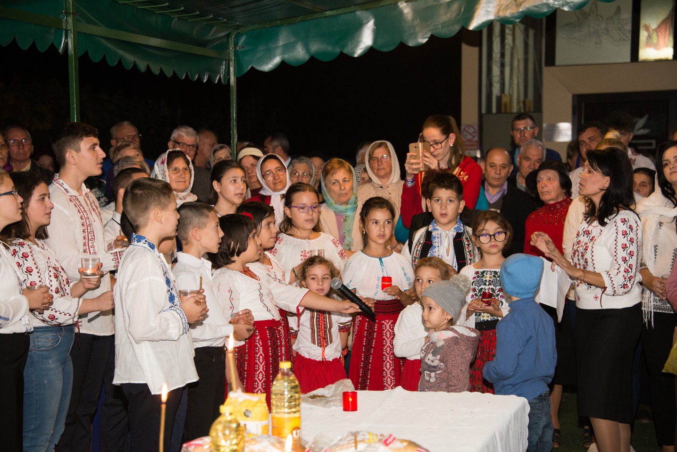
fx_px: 1693
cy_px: 226
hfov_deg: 22.6
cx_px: 338
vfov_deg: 15.2
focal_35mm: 90
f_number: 5.3
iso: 1600
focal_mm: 90
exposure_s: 1/80
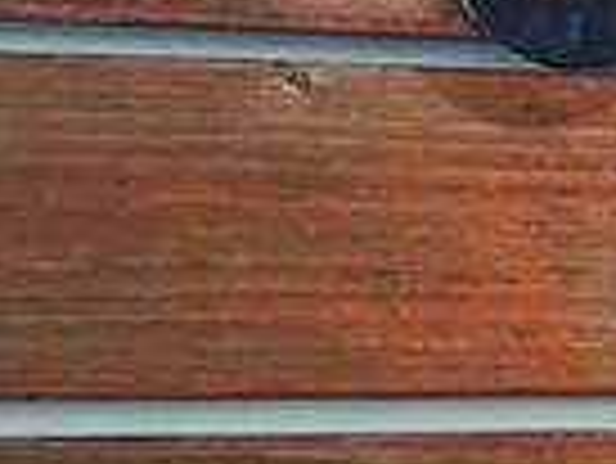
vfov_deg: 10.3
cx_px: 1178
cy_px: -45
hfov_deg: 12.4
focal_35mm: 142
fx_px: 2529
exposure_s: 1/120
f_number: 1.8
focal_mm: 3.95
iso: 500
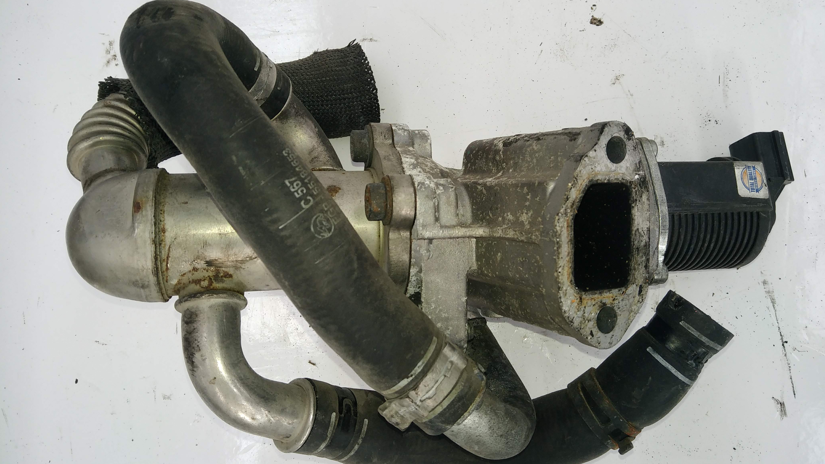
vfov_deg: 51.4
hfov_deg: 81.2
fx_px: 481
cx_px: 415
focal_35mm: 22
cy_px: 213
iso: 100
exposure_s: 1/50
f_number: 2.2
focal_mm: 3.46
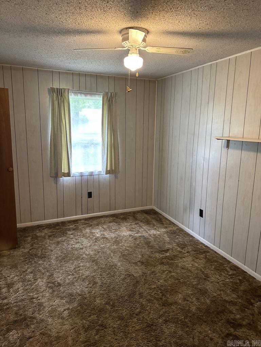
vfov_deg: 71.6
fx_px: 241
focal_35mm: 24
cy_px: 174
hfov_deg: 56.9
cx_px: 130
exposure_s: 1/60
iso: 400
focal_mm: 6.86
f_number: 1.78
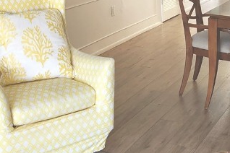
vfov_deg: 17.2
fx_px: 492
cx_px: 103
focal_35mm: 77
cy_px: -7
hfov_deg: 26.3
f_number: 1.8
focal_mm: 5.4
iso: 200
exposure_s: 1/120
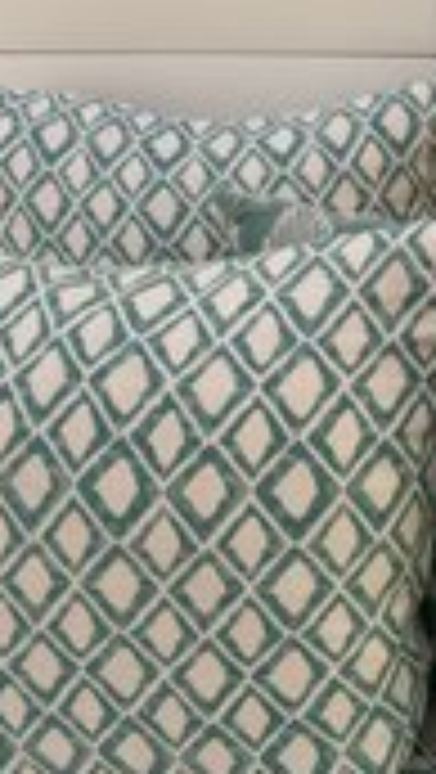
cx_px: 506
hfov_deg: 21.6
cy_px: 452
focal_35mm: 52
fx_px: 1067
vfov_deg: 39.7
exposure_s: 1/60
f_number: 1.78
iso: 125
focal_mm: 6.76
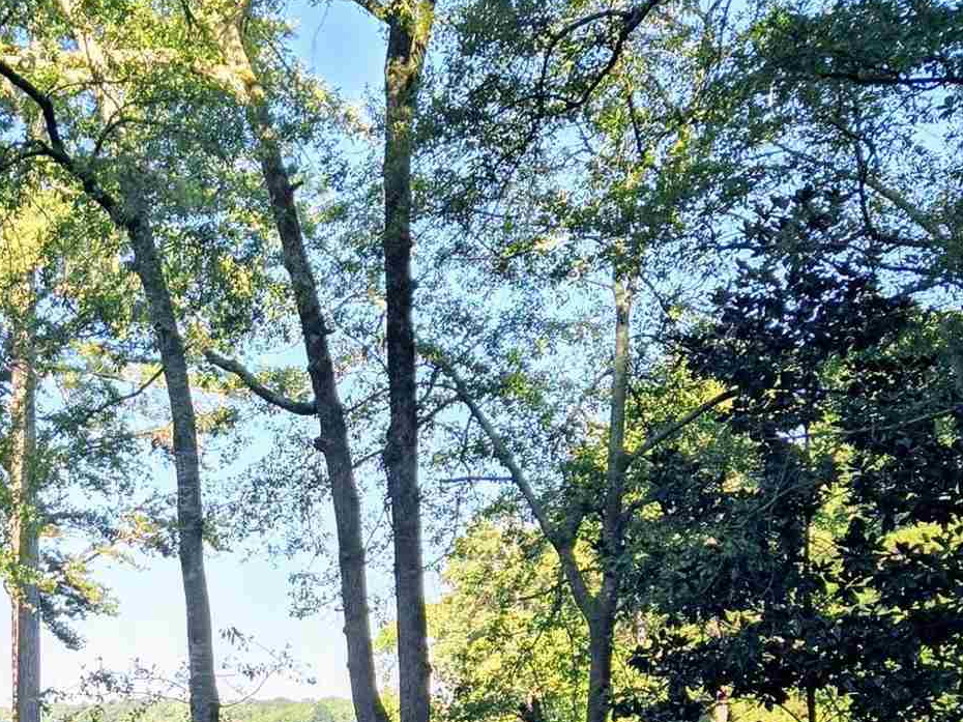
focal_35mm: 76
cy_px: 687
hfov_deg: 24.3
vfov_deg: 18.9
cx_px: -47
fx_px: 2114
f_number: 1.8
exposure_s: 1/1279
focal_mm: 5.4
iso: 80
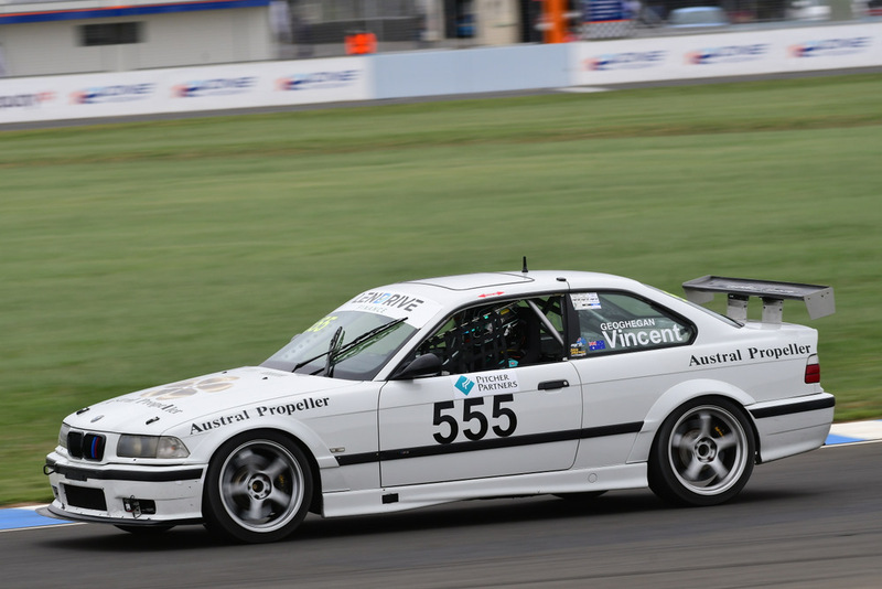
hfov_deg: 6.5
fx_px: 7720
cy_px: 294
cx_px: 441
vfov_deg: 4.4
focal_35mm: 315
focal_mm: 210
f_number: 10
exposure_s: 1/320
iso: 320
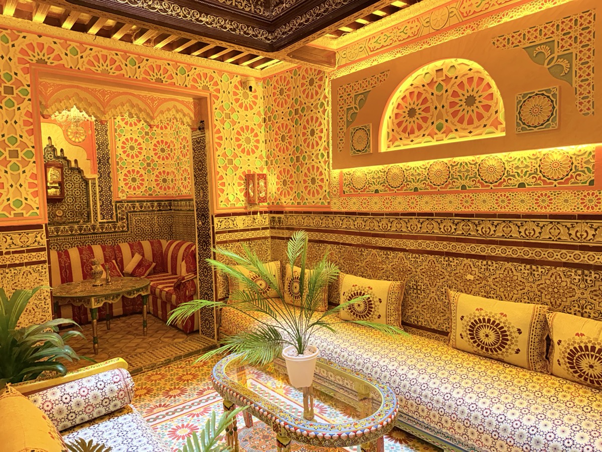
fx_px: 417
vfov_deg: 56.8
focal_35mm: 24
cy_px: 226
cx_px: 301
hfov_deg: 71.6
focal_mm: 6.76
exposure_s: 1/100
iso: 400
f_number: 1.78
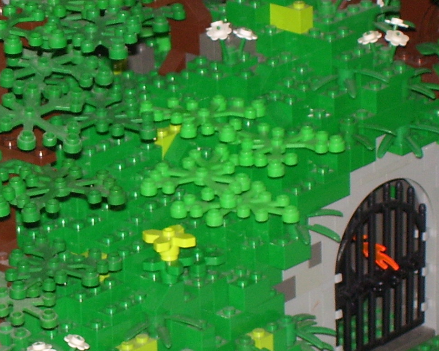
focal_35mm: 252
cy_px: 234
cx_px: -84
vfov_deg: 6.1
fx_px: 3274
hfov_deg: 7.6
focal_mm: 18
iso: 125
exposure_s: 1/90
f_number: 4.6
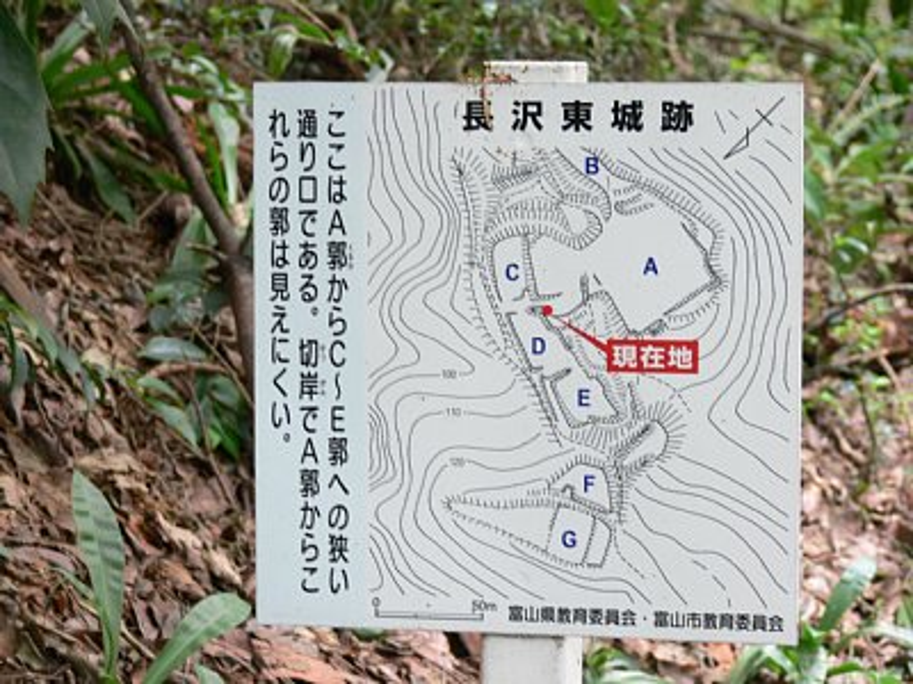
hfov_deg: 16.8
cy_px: 342
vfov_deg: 12.7
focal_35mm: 117
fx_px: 3086
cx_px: 456
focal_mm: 24.8
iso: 200
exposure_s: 1/15
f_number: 3.6
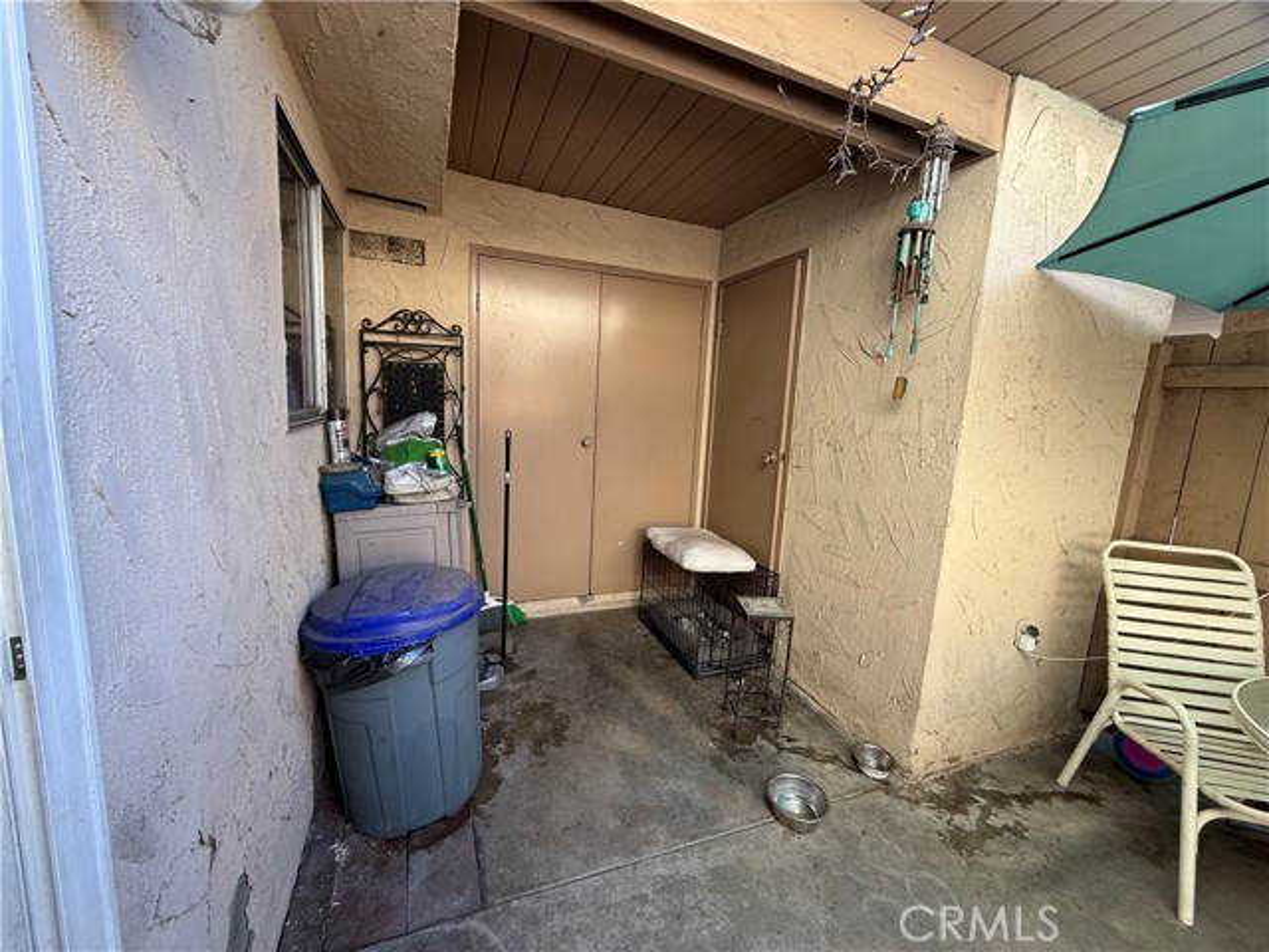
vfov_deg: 85.7
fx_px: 513
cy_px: 476
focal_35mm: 14
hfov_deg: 102.1
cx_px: 634
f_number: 2.2
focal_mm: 2.22
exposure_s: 1/99
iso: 50
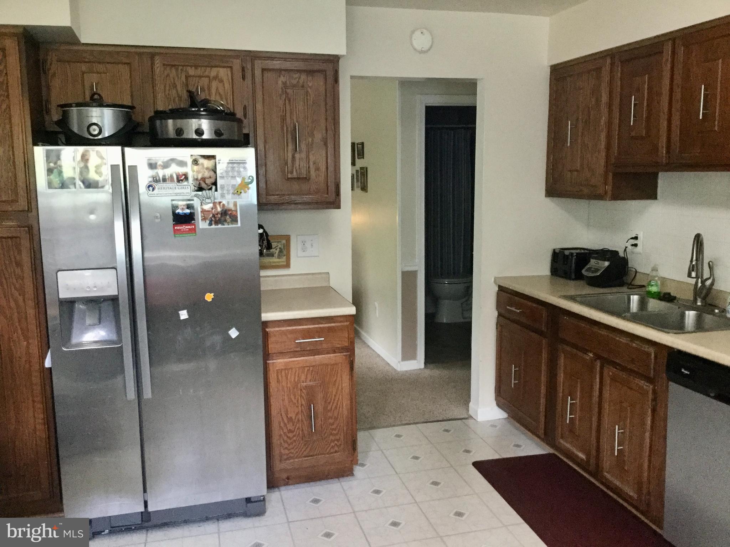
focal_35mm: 31
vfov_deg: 45.4
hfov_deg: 58.4
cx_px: 365
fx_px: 654
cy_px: 274
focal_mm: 3.3
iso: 250
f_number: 2.4
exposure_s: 1/30
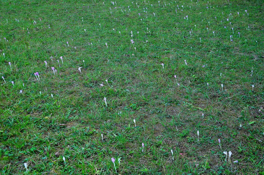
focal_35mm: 42
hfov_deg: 46.4
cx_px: 132
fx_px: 308
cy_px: 88
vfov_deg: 31.8
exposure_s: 1/125
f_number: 5.6
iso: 400
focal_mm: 28
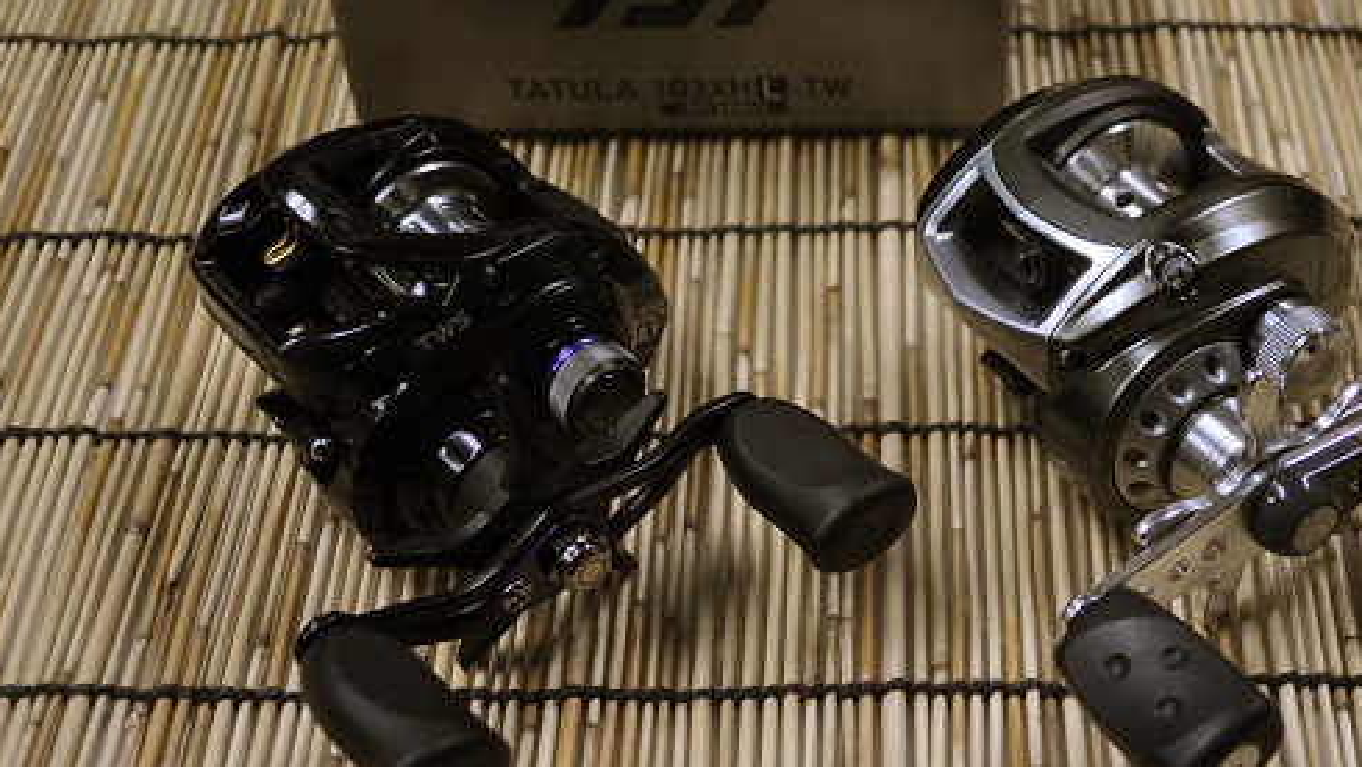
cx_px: 870
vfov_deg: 18.3
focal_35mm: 66
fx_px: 2384
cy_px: 367
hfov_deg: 31.7
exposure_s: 1/60
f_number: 4.8
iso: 500
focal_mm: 32
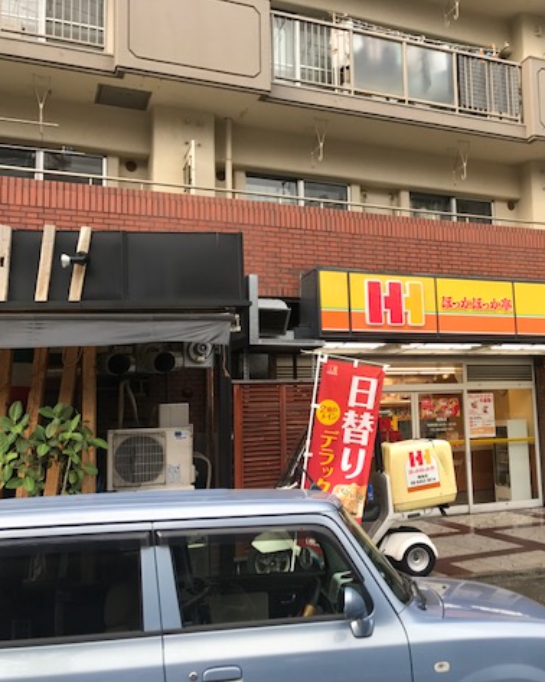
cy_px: 343
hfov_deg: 38.8
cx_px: 422
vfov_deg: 49.1
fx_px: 746
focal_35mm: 37
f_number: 1.8
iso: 20
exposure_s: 1/172
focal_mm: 3.99
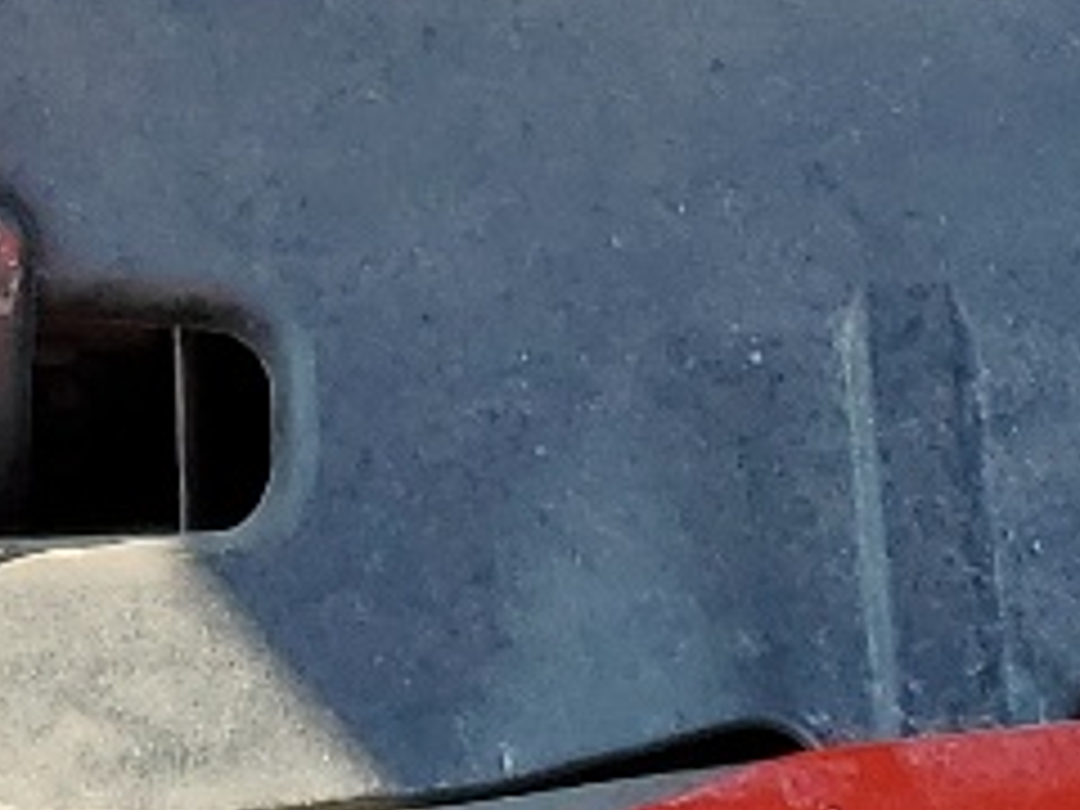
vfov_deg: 8.3
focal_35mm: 173
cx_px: -162
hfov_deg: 11.2
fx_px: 5398
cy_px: -508
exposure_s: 1/667
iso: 50
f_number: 1.5
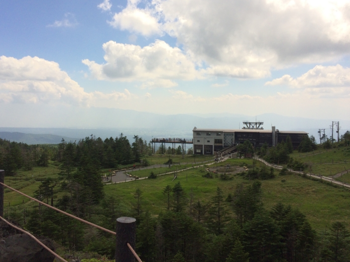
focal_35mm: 34
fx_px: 344
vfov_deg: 41.7
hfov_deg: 53.9
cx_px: 155
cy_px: 122
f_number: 2.2
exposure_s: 1/4115
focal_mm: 4.12
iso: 50
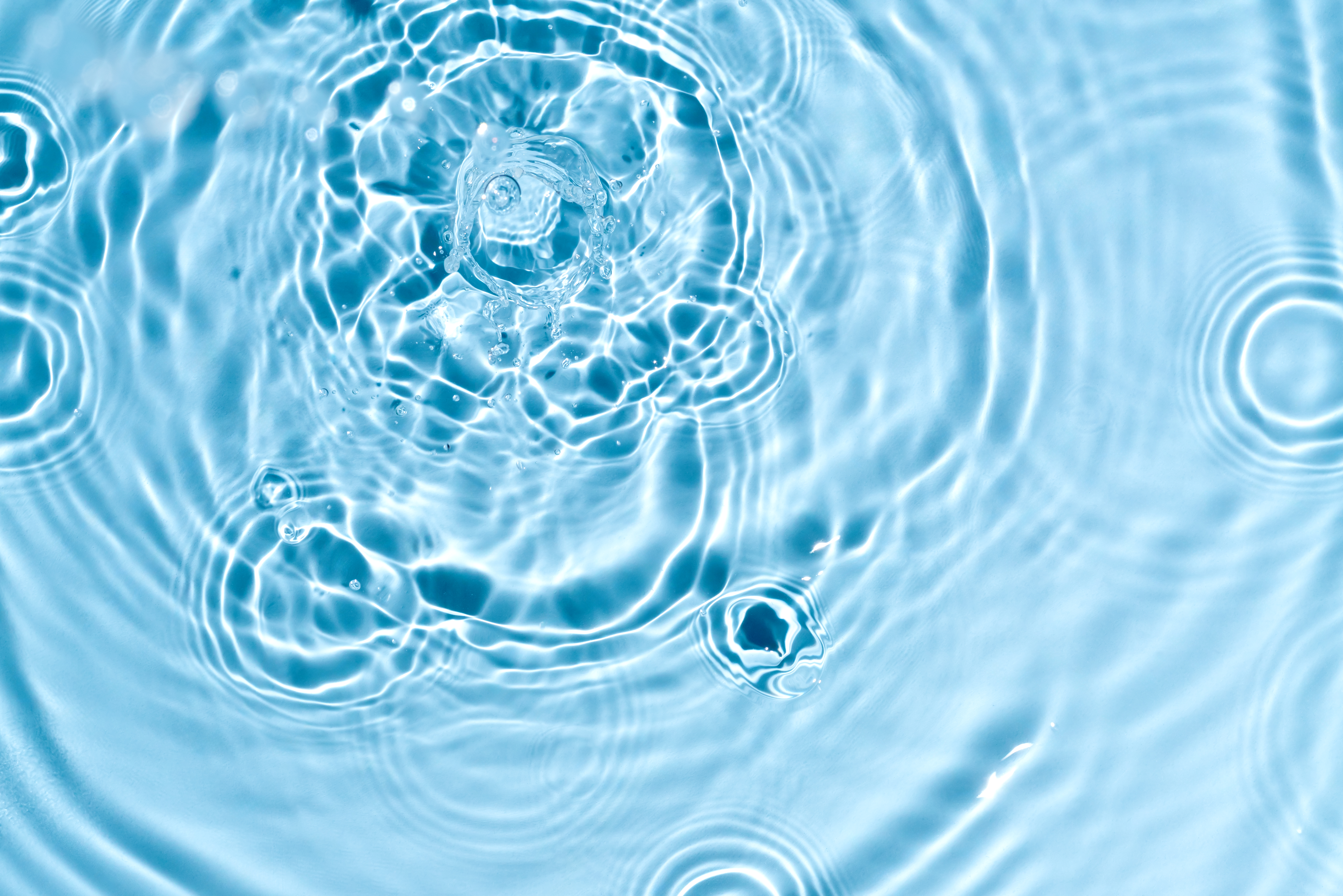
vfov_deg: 13.0
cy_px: 448
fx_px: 3917
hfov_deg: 19.5
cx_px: 672
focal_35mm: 105
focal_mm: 70
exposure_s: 1/160
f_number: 16
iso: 400
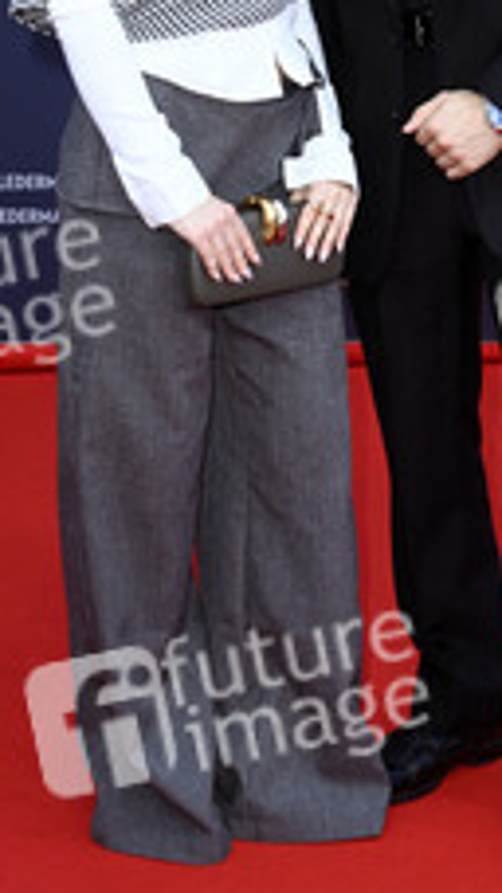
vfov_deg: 18.5
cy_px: 118
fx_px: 2702
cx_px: 341
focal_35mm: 114
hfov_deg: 10.6
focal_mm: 62
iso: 640
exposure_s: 1/250
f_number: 5.6
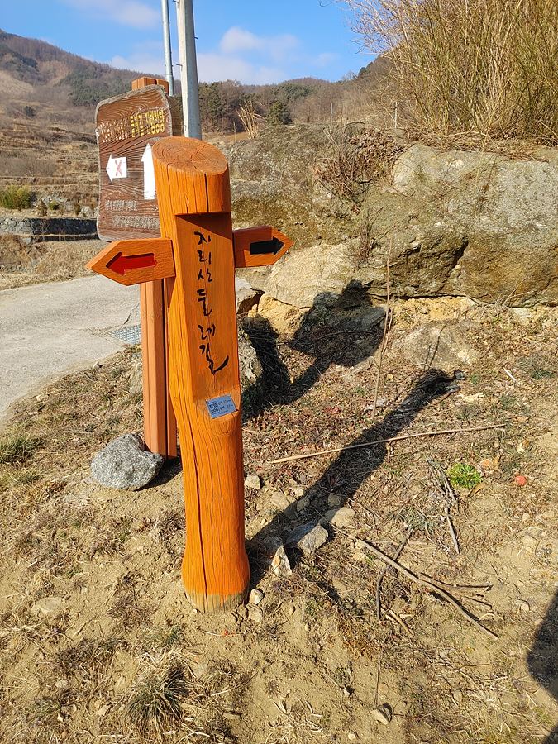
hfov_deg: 53.1
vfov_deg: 67.3
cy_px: 372
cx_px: 279
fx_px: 559
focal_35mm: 26
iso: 50
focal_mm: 4.81
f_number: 1.8
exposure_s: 1/1266
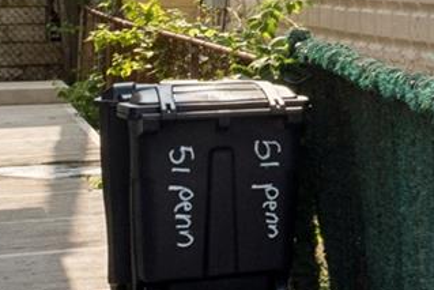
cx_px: 1177
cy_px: -428
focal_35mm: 122
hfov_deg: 11.9
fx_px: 1471
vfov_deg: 9.8
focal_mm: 19
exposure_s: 1/200
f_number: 14
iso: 640
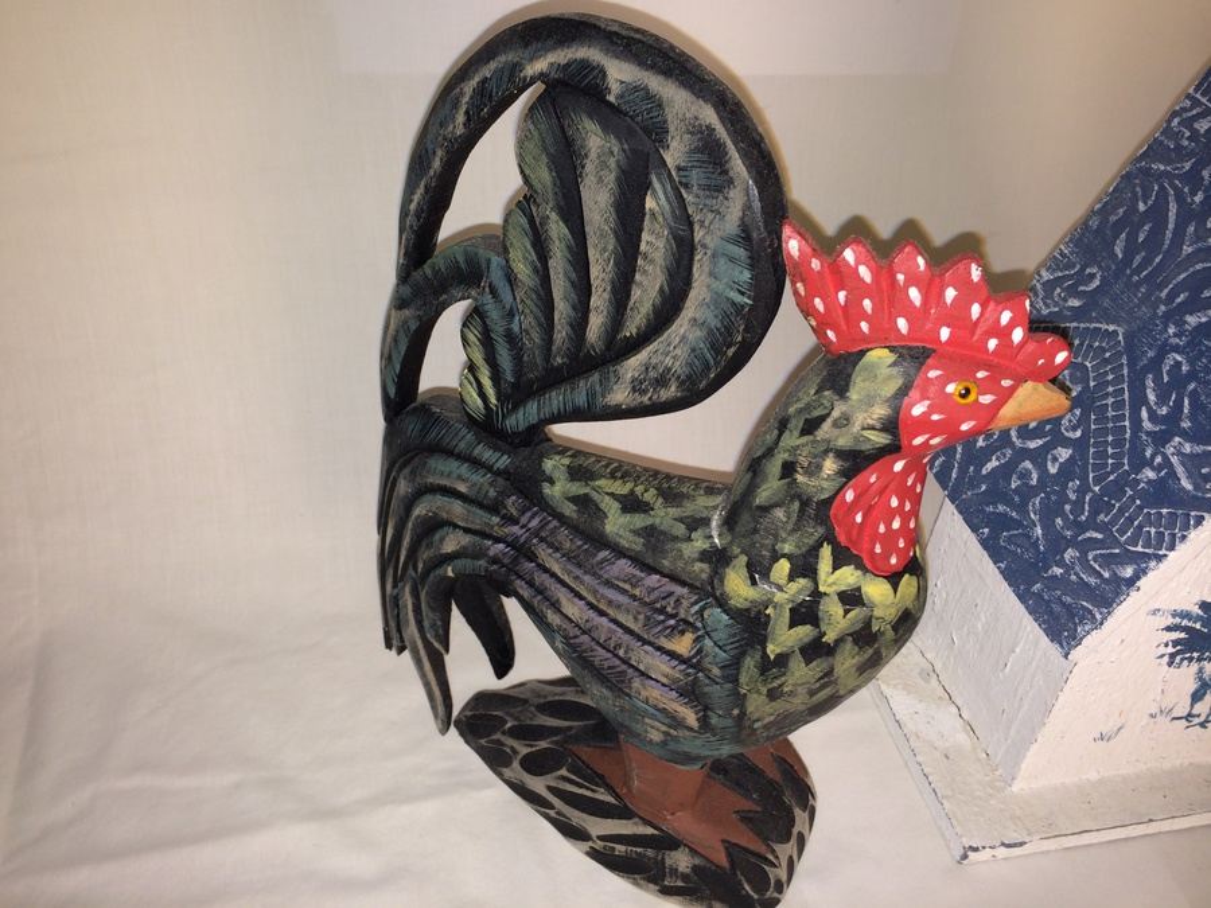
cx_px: 606
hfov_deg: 60.0
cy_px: 454
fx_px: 1050
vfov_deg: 46.8
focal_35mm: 30
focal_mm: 4.12
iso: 32
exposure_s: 1/42
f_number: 2.2
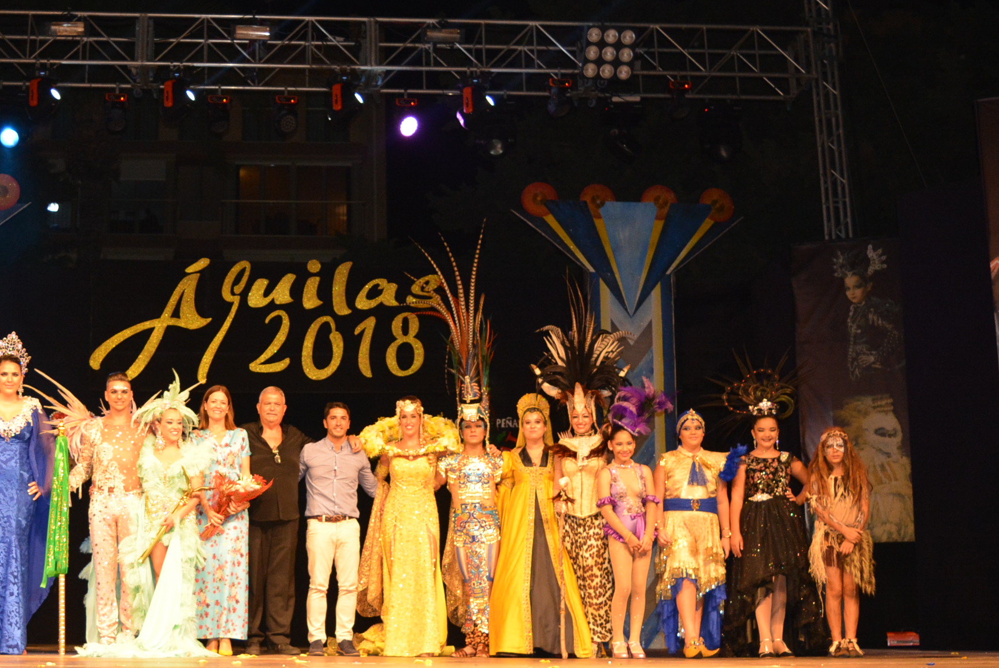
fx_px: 1496
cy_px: 362
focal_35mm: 54
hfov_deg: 36.3
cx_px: 280
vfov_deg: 25.2
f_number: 3.8
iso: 1250
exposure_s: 1/60
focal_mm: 21
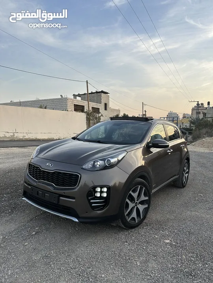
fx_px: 197
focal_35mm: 24
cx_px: 106
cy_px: 142
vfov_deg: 71.6
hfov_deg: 56.8
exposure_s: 1/1050
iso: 80
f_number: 1.78
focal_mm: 6.86
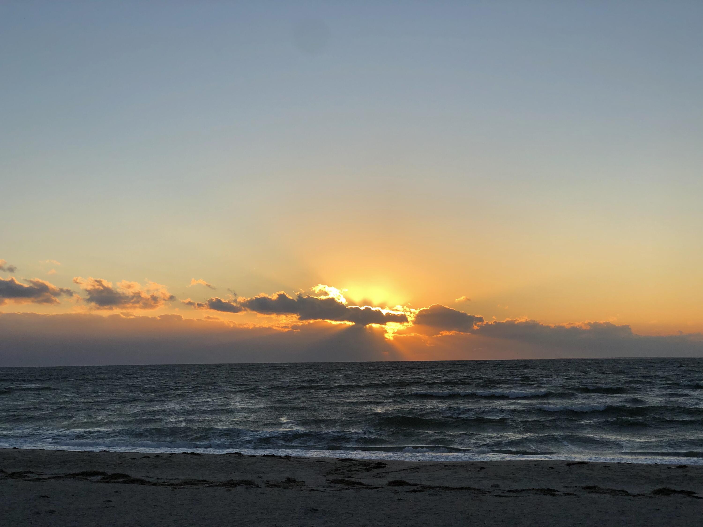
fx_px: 1056
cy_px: 264
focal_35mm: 52
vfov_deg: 28.0
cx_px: 352
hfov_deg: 36.8
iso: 16
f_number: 2.4
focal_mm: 6
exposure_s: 1/960
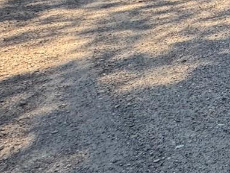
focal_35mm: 75
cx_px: 515
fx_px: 499
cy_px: -168
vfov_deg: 15.7
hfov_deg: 16.2
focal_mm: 2.22
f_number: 2.2
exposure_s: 1/228
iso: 40
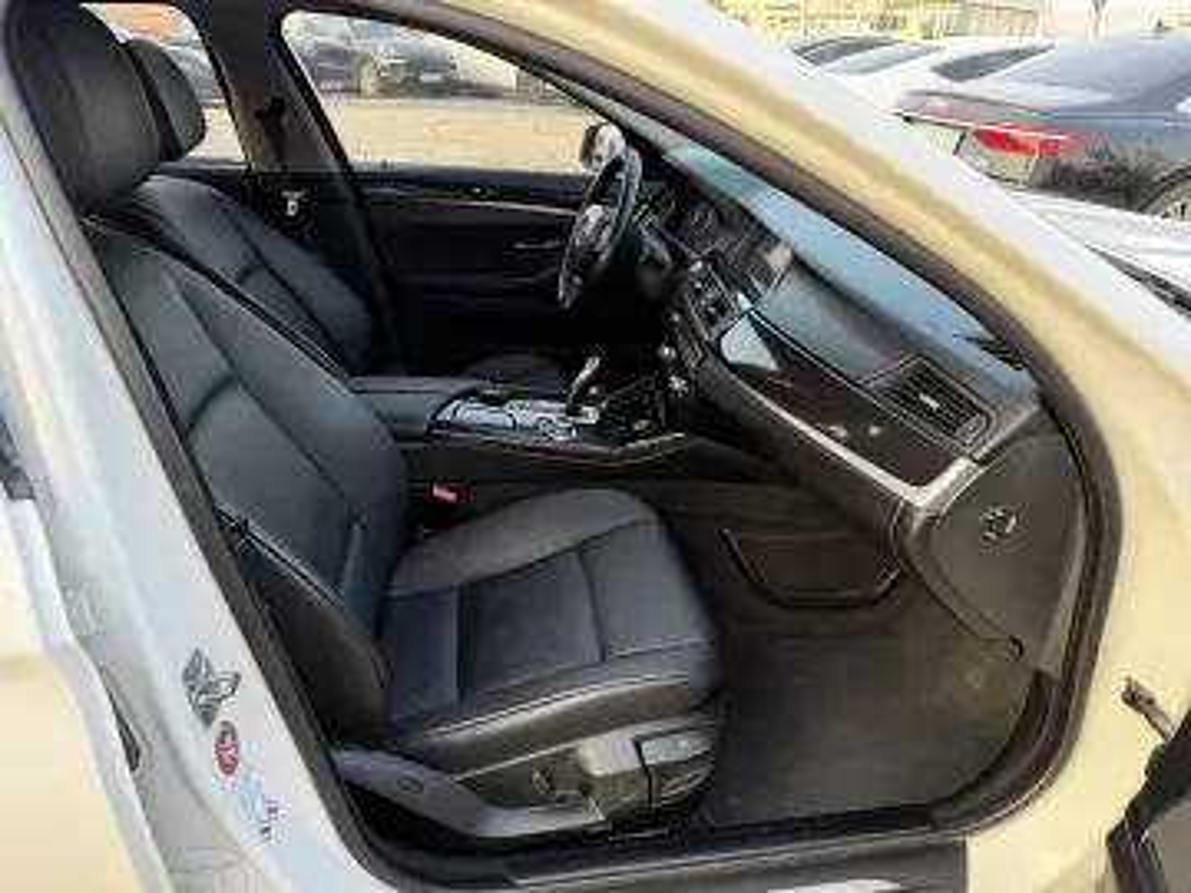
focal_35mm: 24
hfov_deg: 71.6
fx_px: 826
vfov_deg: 56.8
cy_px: 446
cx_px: 596
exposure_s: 1/203
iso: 125
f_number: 1.78
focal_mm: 6.76
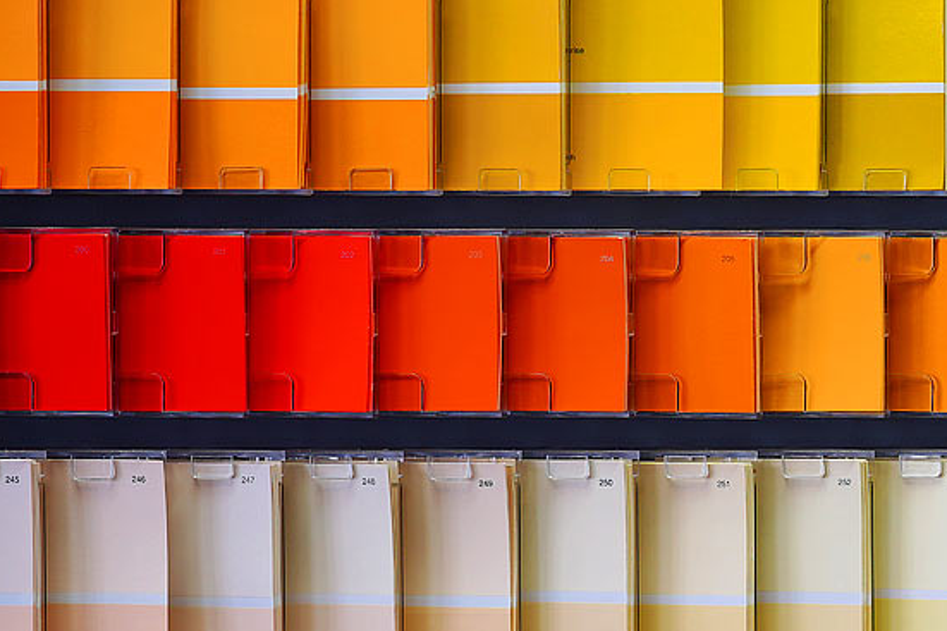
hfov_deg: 7.0
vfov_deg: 4.7
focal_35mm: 294
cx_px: 971
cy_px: 492
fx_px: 7731
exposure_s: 1/250
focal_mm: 135
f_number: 2.2
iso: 100
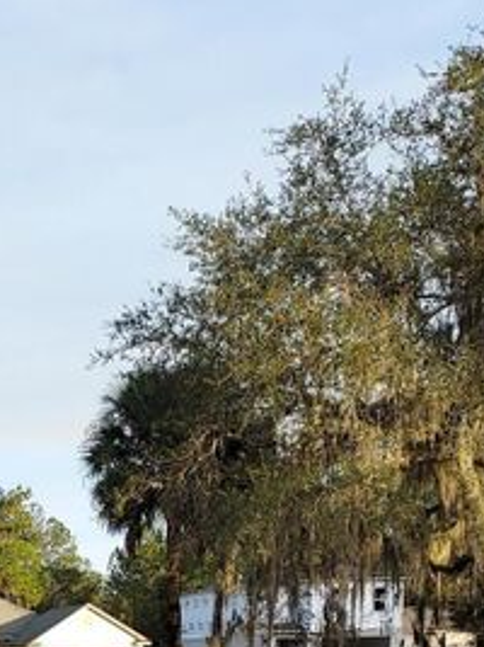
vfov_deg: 21.0
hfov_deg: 18.4
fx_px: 1455
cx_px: 5
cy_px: 985
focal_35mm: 78
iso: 40
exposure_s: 1/323
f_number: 1.8
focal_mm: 4.6
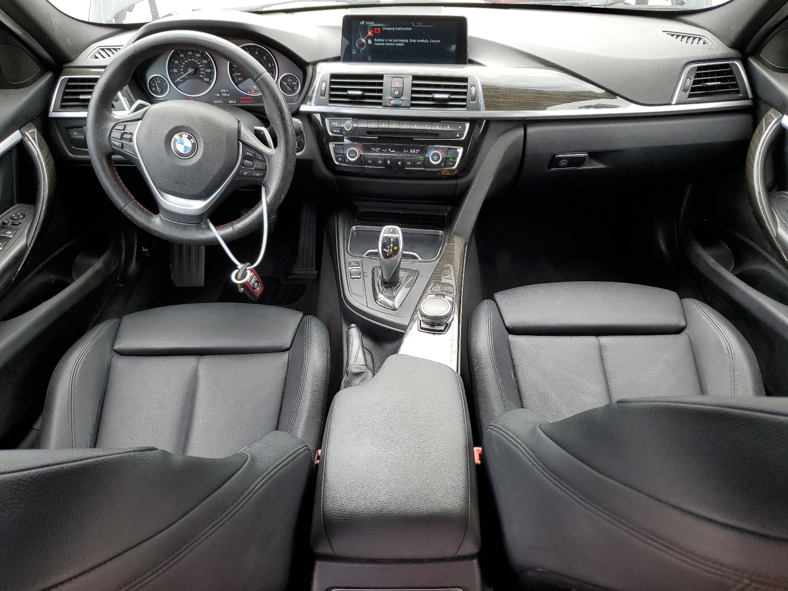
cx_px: 394
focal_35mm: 26
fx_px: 592
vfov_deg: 53.1
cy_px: 296
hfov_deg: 67.3
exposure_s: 1/133
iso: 50
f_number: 1.5
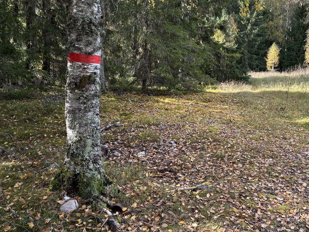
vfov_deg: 39.1
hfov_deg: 50.5
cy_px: 75
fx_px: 321
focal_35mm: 36
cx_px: 204
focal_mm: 5.96
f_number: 1.6
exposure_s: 1/182
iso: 50
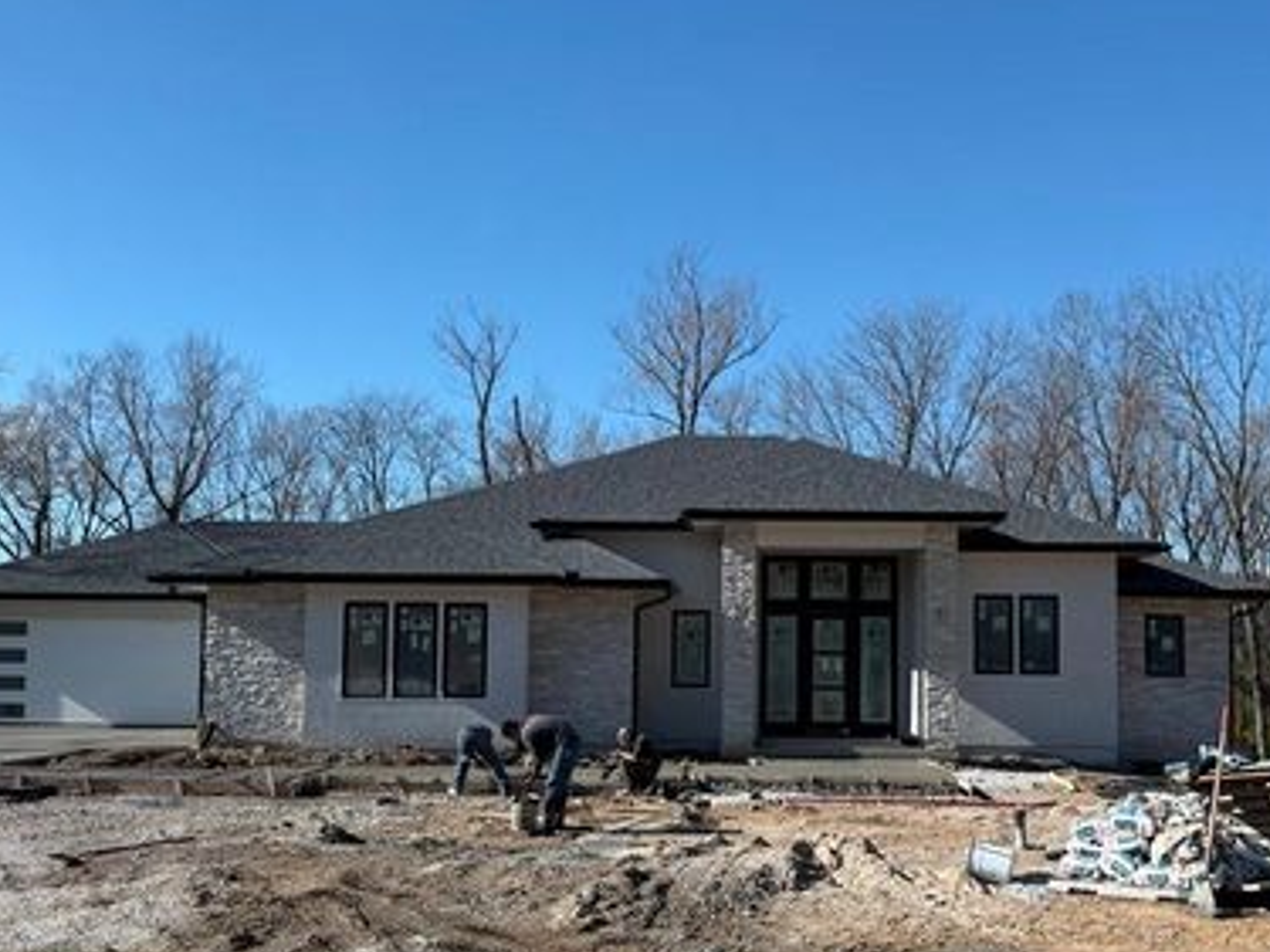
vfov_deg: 43.7
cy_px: 605
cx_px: 759
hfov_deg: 56.4
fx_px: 1174
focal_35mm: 32
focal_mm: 6.76
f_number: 1.78
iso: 80
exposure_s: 1/598
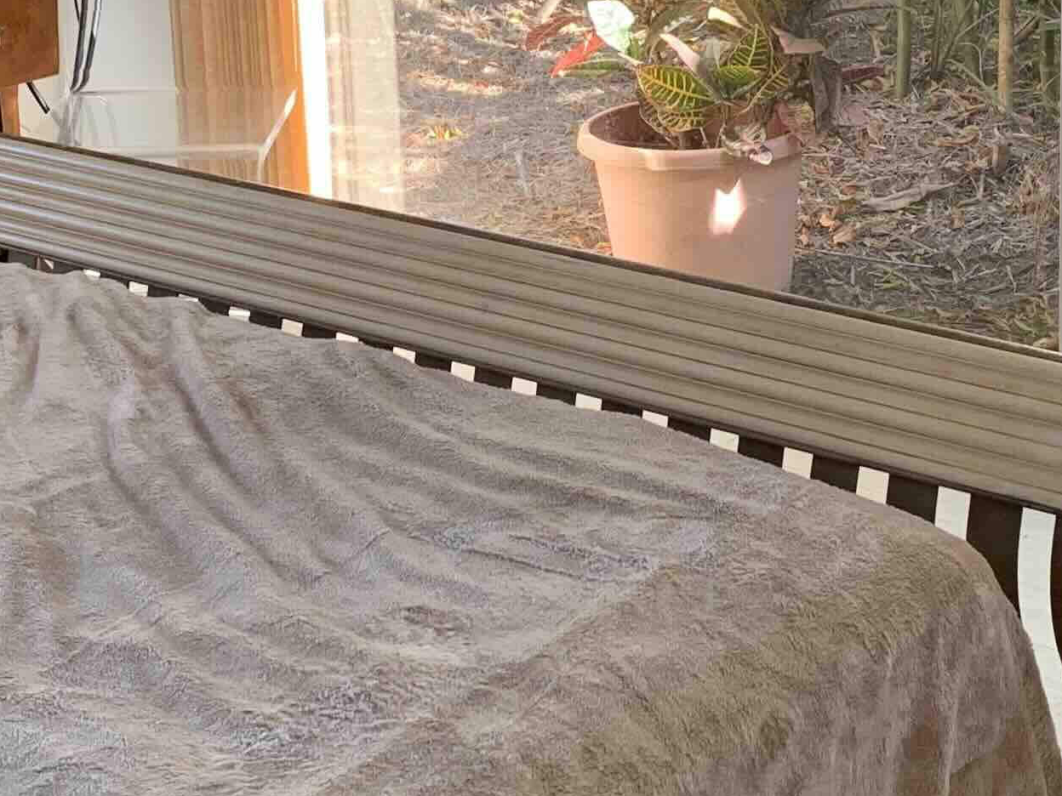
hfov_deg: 23.3
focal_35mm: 84
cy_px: 44
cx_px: 543
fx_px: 2577
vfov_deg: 17.3
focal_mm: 4.25
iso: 64
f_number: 1.8
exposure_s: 1/121
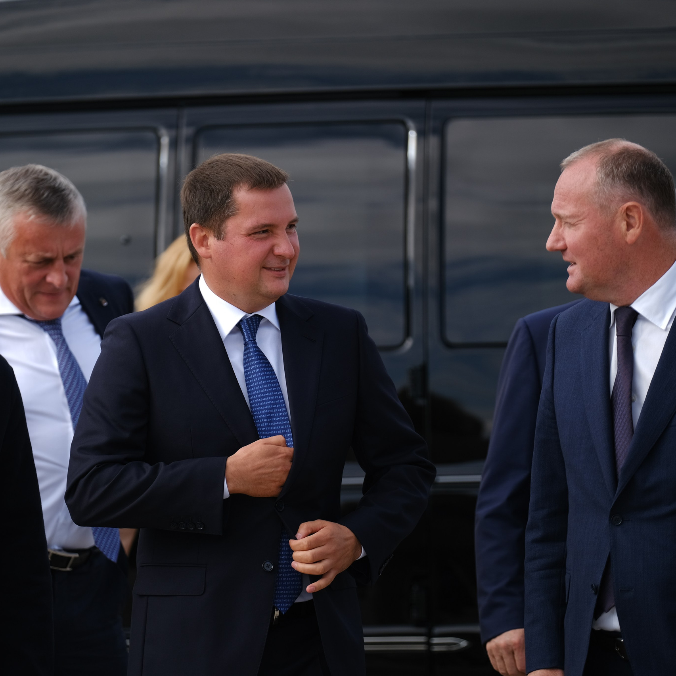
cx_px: 300
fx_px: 5921
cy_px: 338
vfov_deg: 6.5
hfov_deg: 6.5
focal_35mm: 268
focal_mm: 140
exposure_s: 1/680
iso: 80
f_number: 2.8
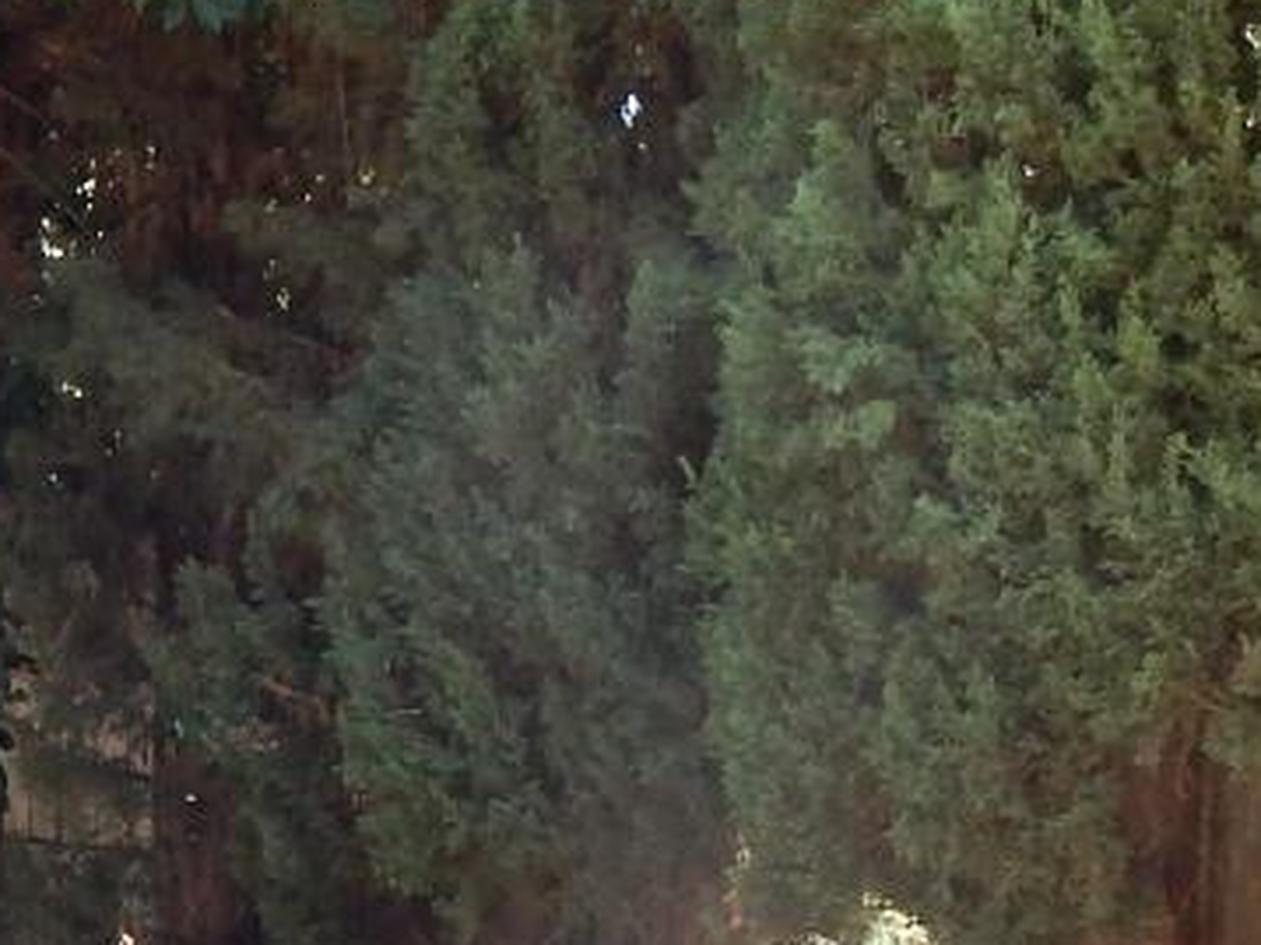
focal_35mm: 92
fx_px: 3350
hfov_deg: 20.5
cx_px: -53
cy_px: 1196
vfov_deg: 15.4
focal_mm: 4
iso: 125
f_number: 3
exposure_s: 1/200
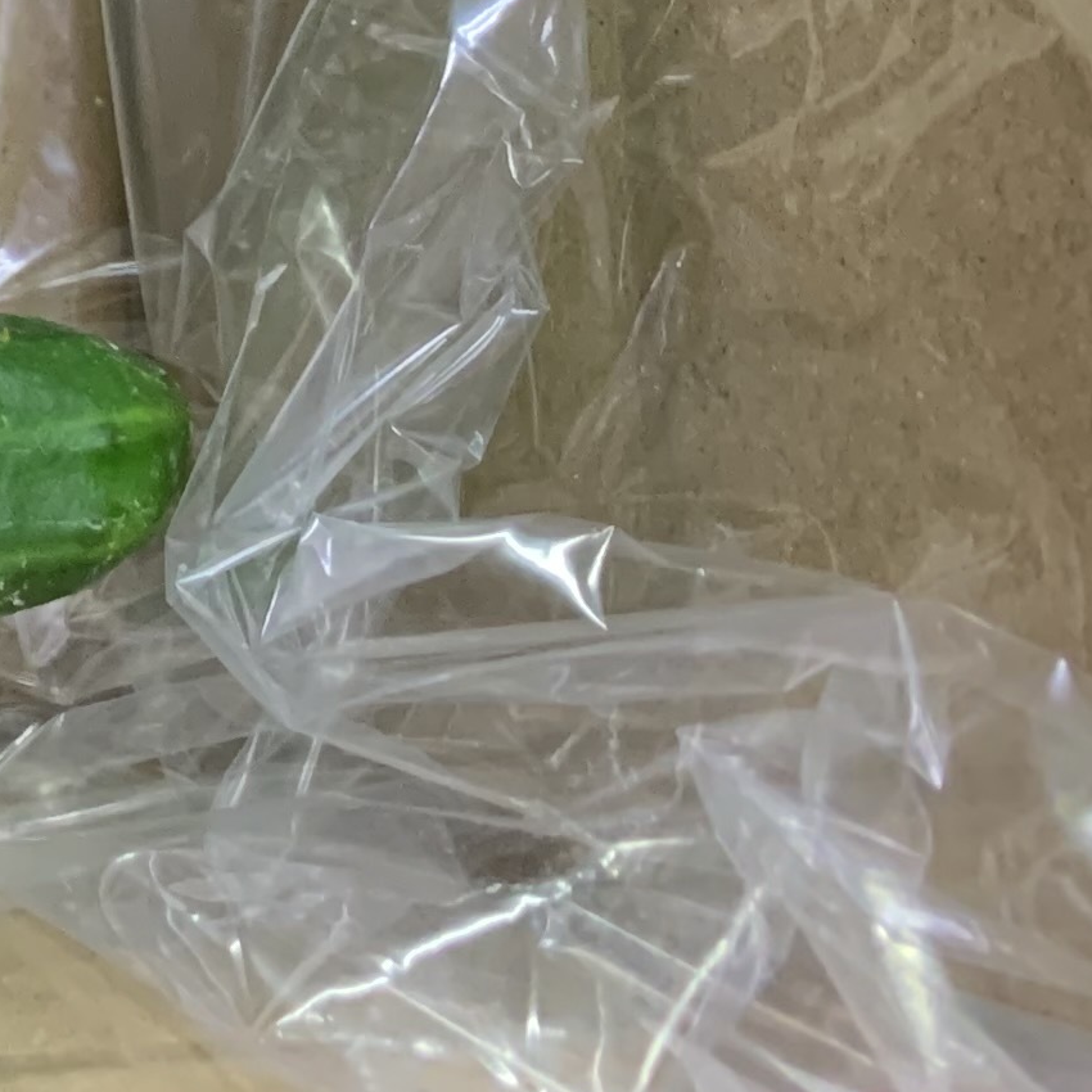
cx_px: -1362
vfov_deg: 14.6
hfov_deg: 12.9
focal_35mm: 109
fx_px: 3890
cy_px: -676
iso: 250
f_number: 1.8
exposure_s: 1/60
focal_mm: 4.25
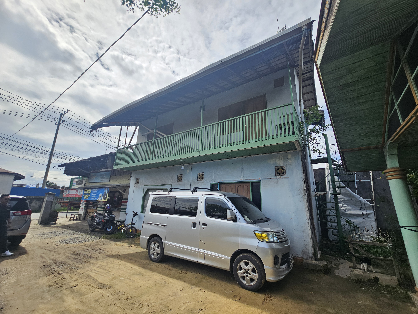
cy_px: 157
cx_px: 209
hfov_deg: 106.2
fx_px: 157
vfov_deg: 89.9
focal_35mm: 13
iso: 50
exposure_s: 1/1571
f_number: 2.2
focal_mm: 2.2
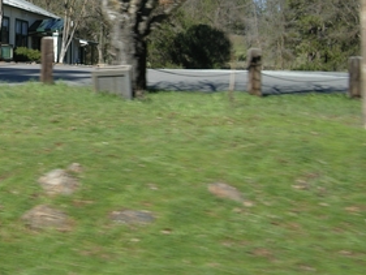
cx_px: -1
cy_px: 38
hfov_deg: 23.6
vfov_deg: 18.4
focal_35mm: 79
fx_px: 836
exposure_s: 1/193
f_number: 2.8
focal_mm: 7.9
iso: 64
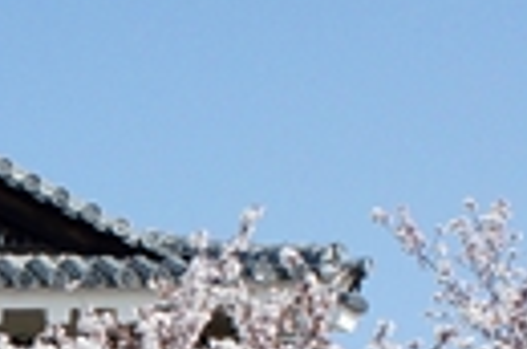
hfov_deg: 13.2
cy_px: 560
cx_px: -223
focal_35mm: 148
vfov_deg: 8.9
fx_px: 2161
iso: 400
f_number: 8
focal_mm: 16
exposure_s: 1/1000
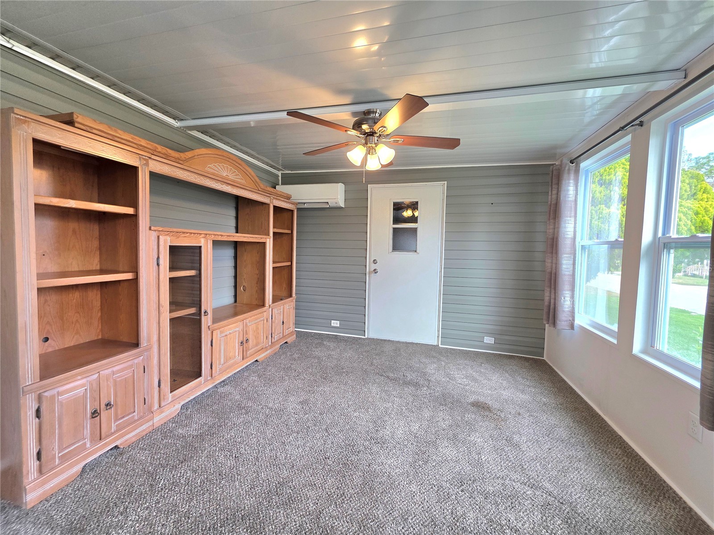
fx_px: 268
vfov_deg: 89.9
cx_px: 357
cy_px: 268
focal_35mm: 13
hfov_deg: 106.2
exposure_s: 1/120
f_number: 1.9
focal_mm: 2.2
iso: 100
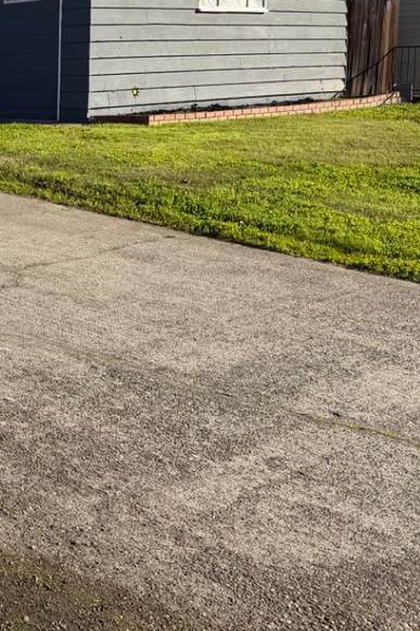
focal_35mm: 55
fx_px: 963
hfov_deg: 21.2
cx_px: -191
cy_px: 178
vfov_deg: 35.6
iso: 80
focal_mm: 6.76
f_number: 1.78
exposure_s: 1/3425
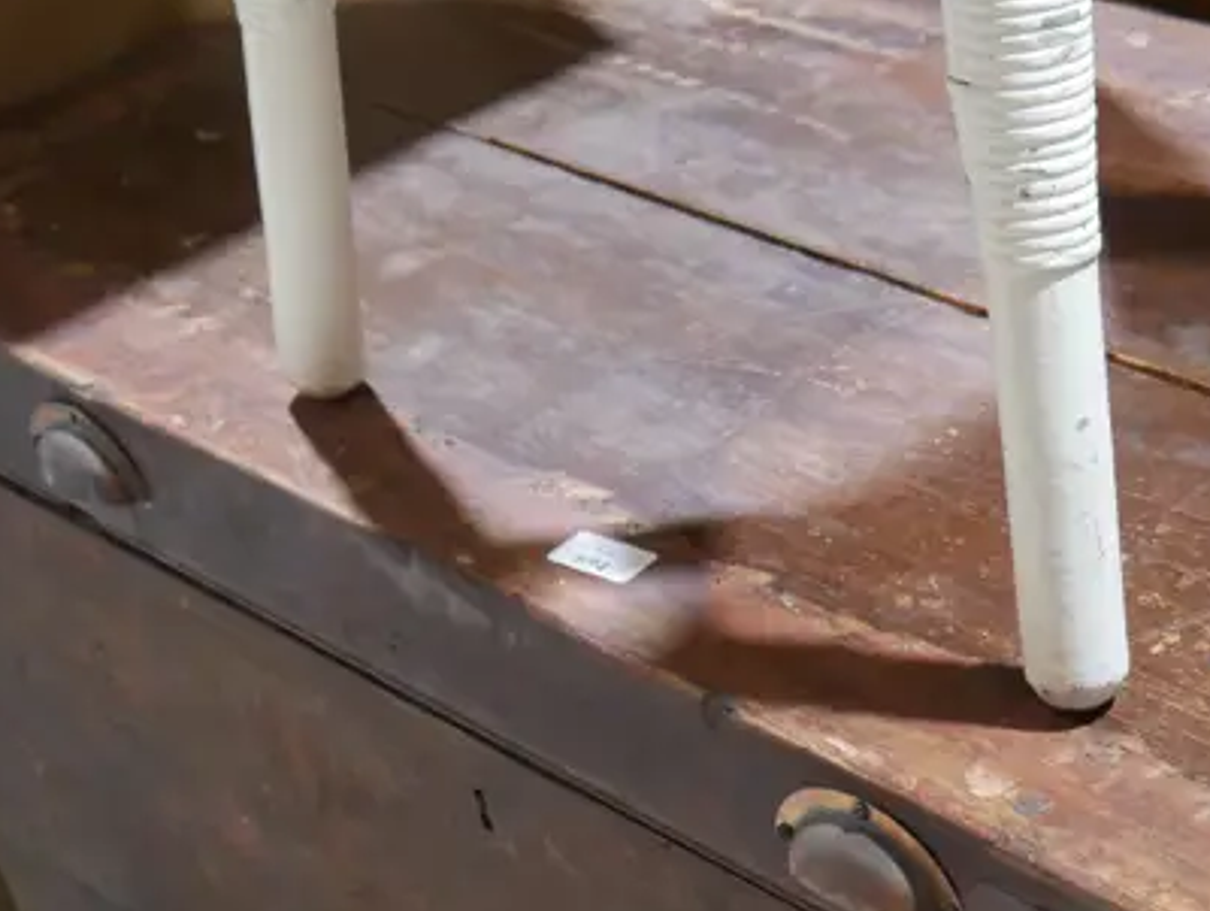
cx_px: 892
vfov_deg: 16.4
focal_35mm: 87
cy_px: 1034
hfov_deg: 22.3
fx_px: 3045
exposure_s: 1/60
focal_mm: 17
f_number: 4
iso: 800
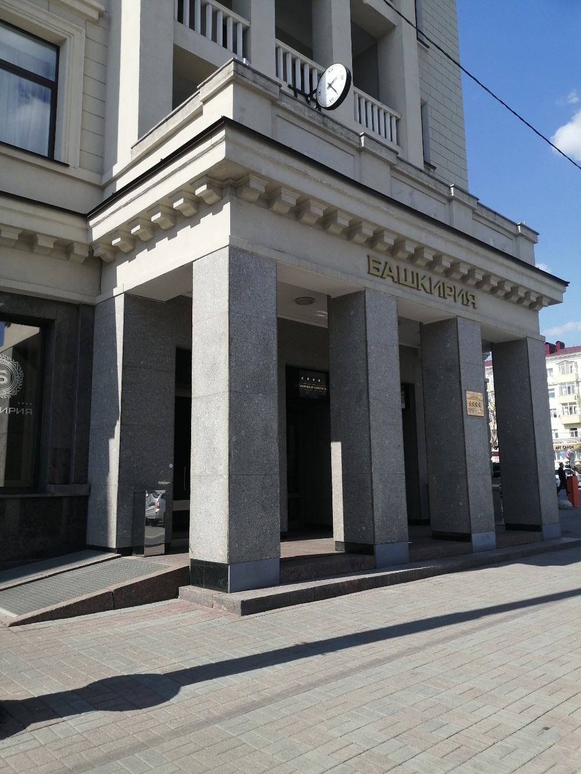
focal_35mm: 27
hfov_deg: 51.4
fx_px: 604
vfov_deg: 65.3
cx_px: 290
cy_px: 387
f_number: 1.8
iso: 50
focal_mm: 3.88
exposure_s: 1/1429
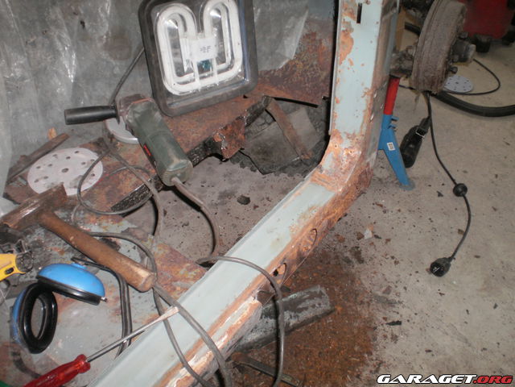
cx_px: 258
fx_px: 536
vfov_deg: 39.7
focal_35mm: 36
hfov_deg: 51.4
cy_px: 194
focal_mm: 6.3
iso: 125
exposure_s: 1/30
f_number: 3.1
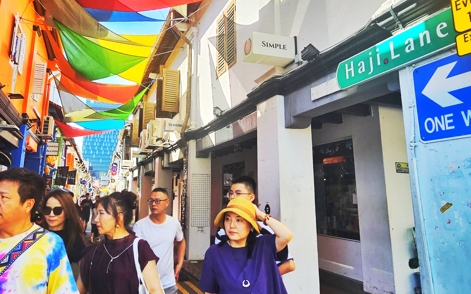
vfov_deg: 49.1
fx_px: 321
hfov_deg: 71.9
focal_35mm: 25
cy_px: 122
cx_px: 194
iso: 80
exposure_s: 1/1000
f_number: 2.2
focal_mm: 2.2
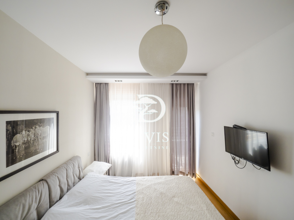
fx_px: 119
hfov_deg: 102.1
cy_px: 110
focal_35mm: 14
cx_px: 147
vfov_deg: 85.7
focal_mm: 7
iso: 400
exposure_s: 1/400
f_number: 4
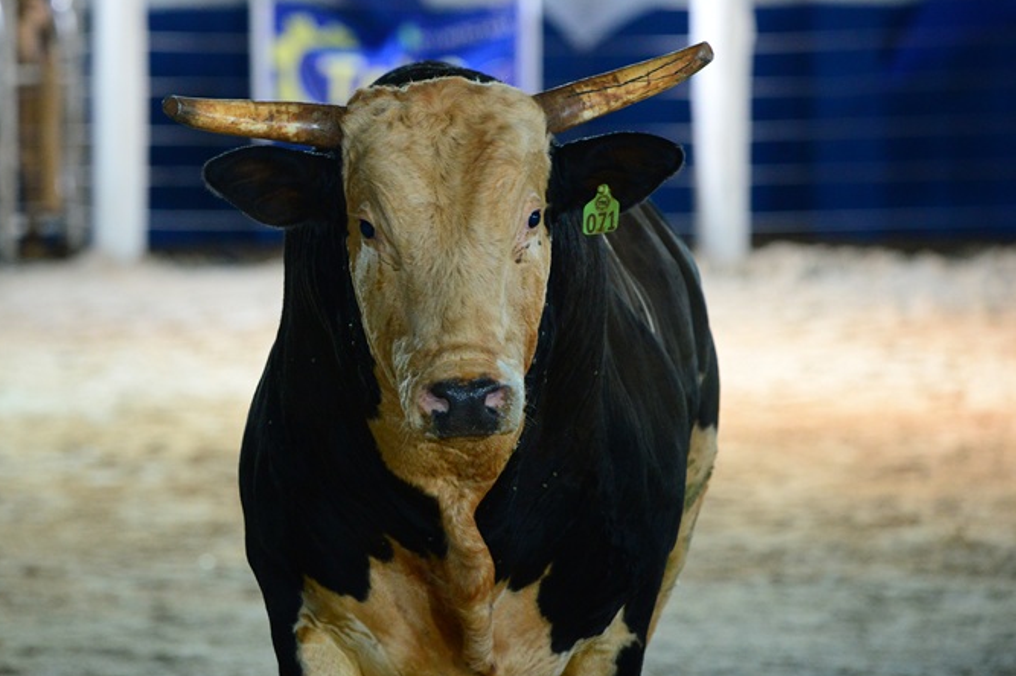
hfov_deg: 5.1
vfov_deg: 3.4
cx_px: 419
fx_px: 11508
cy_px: 322
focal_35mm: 408
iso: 4000
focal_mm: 340
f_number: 5.6
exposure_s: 1/250
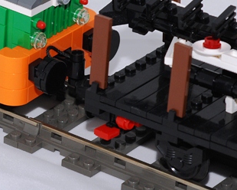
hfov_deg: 6.2
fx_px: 2169
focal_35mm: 309
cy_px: 2
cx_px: 1
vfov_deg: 5.0
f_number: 8
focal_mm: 85
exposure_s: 1/90
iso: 320
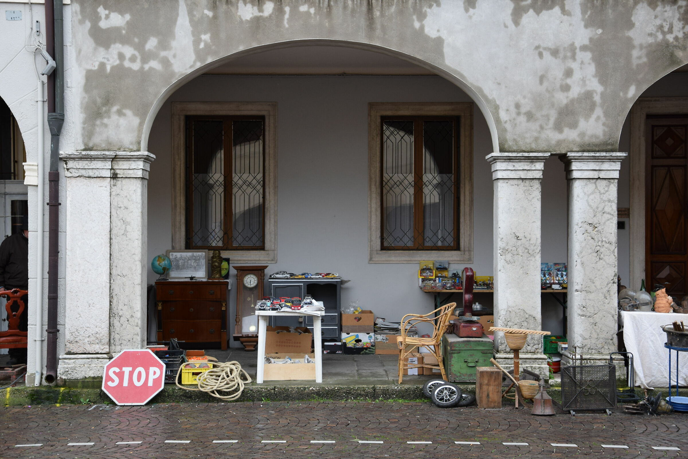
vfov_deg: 21.6
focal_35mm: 63
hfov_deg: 31.9
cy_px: 230
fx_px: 1204
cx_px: 344
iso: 400
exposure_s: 1/125
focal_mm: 42
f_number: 5.6
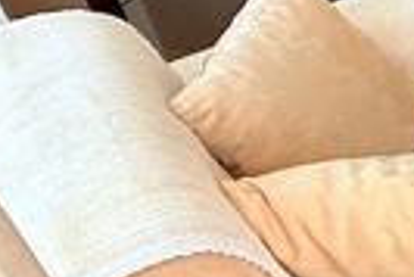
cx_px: 960
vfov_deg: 16.3
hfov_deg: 15.6
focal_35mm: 77
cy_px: -137
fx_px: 886
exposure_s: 1/64
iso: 320
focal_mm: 2.22
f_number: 2.2
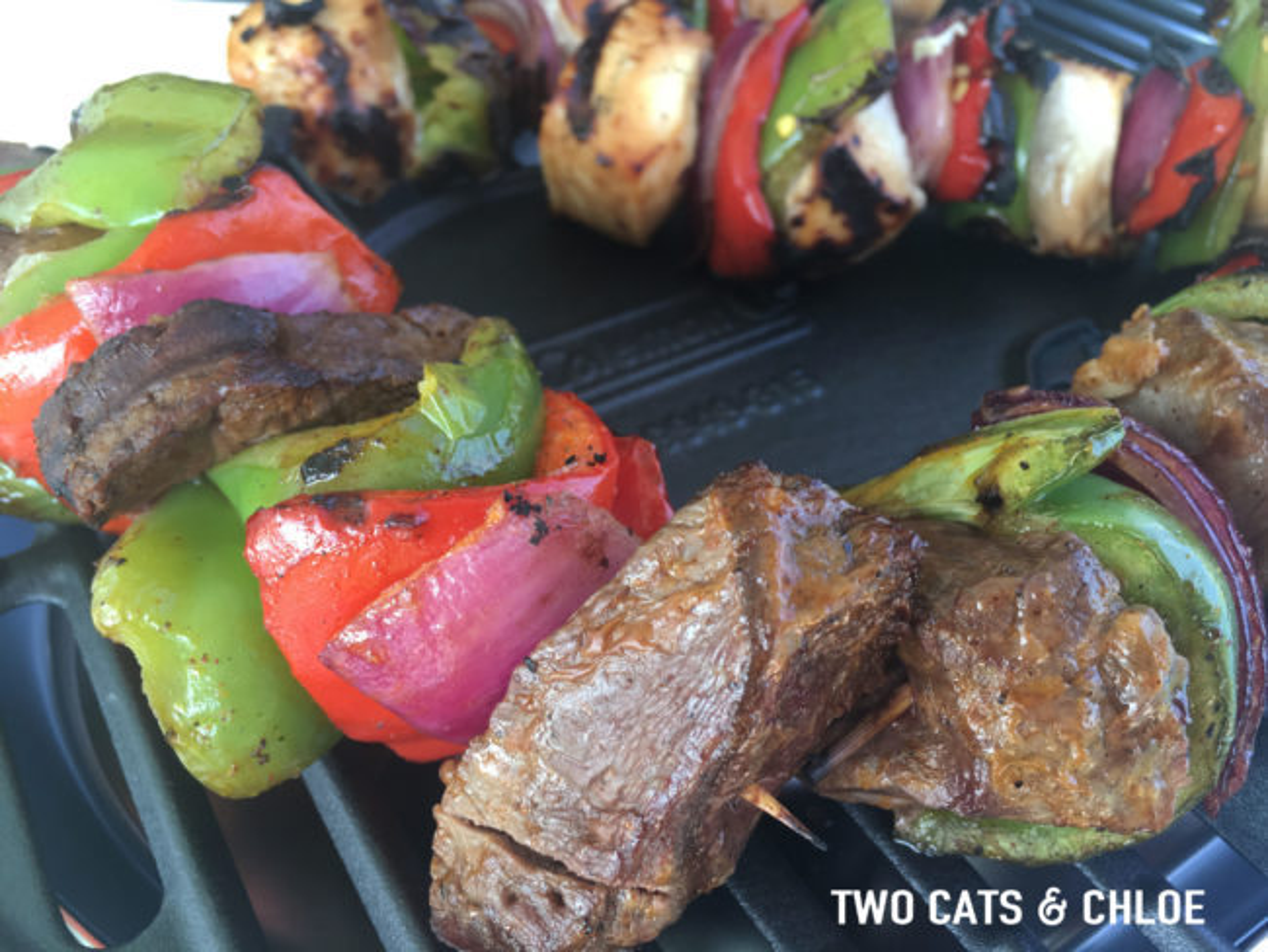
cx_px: 634
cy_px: 476
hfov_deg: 61.6
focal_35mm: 29
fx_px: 1063
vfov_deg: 48.3
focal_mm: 4.15
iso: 40
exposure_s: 1/120
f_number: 2.2
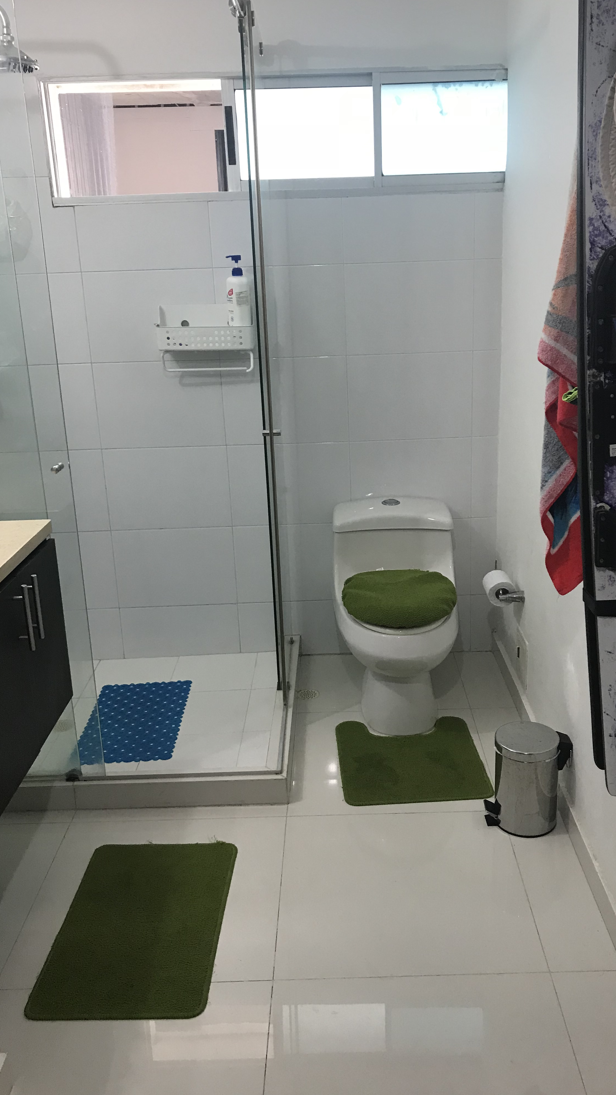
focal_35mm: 31
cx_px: 346
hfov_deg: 37.7
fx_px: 900
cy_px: 540
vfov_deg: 62.6
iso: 40
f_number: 1.8
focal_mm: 3.99
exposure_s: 1/20
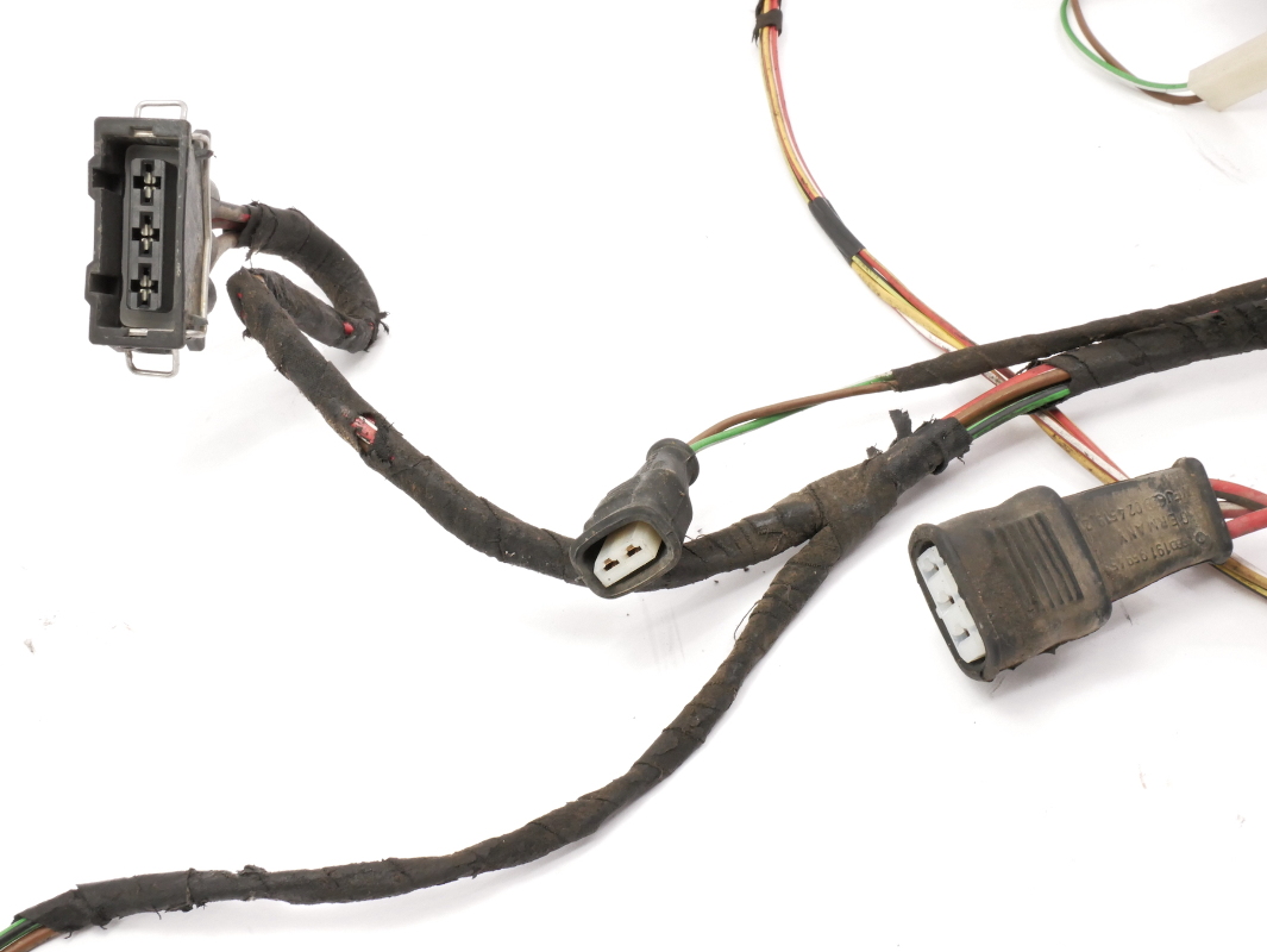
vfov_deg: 31.5
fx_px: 1685
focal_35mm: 46
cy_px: 476
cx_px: 634
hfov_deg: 41.2
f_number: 18
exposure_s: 1/40
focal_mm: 23
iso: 1600
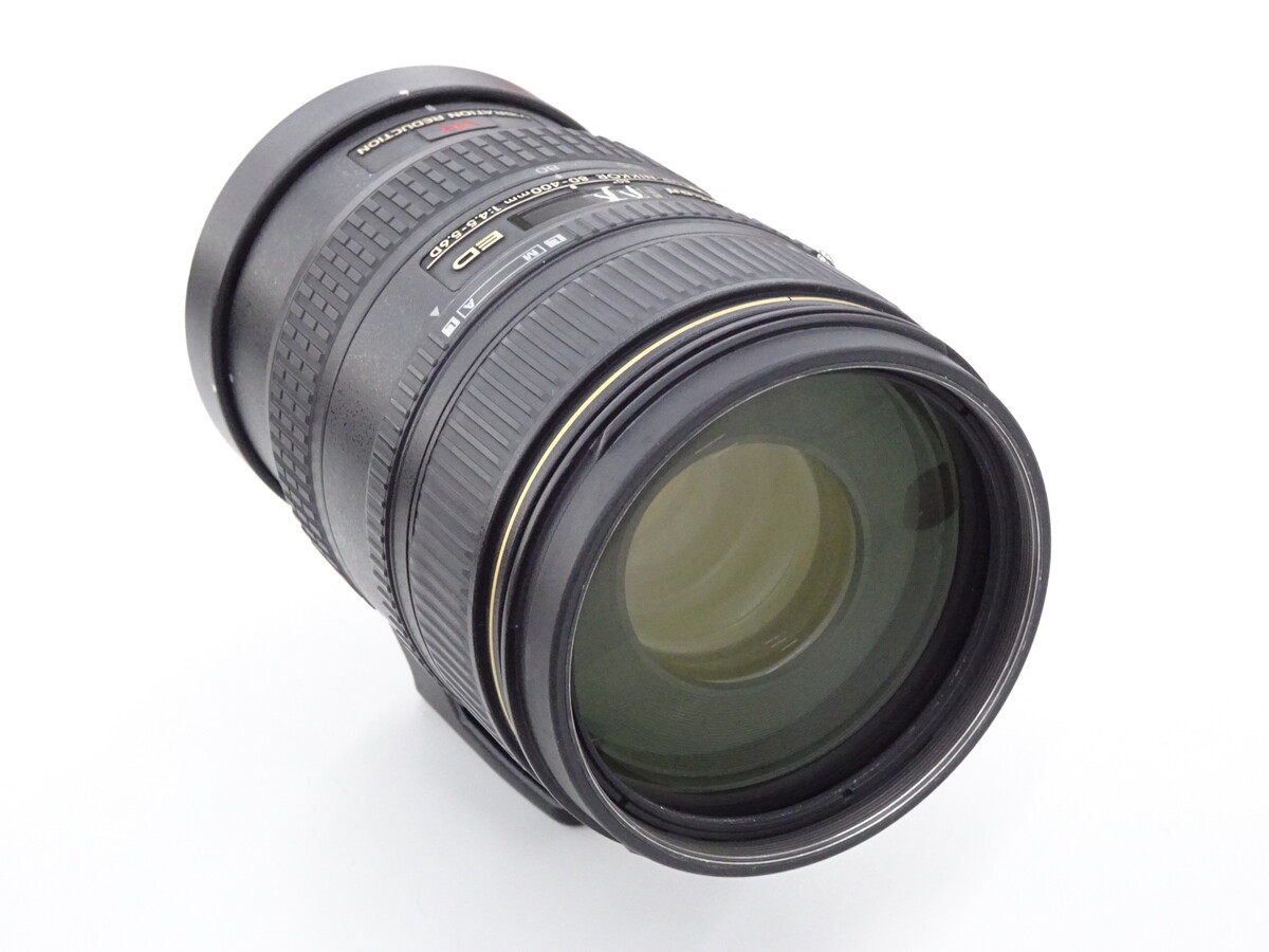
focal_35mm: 68
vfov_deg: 21.6
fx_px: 2493
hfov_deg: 28.6
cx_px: 634
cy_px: 476
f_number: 4.5
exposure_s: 1/80
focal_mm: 11.66
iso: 800
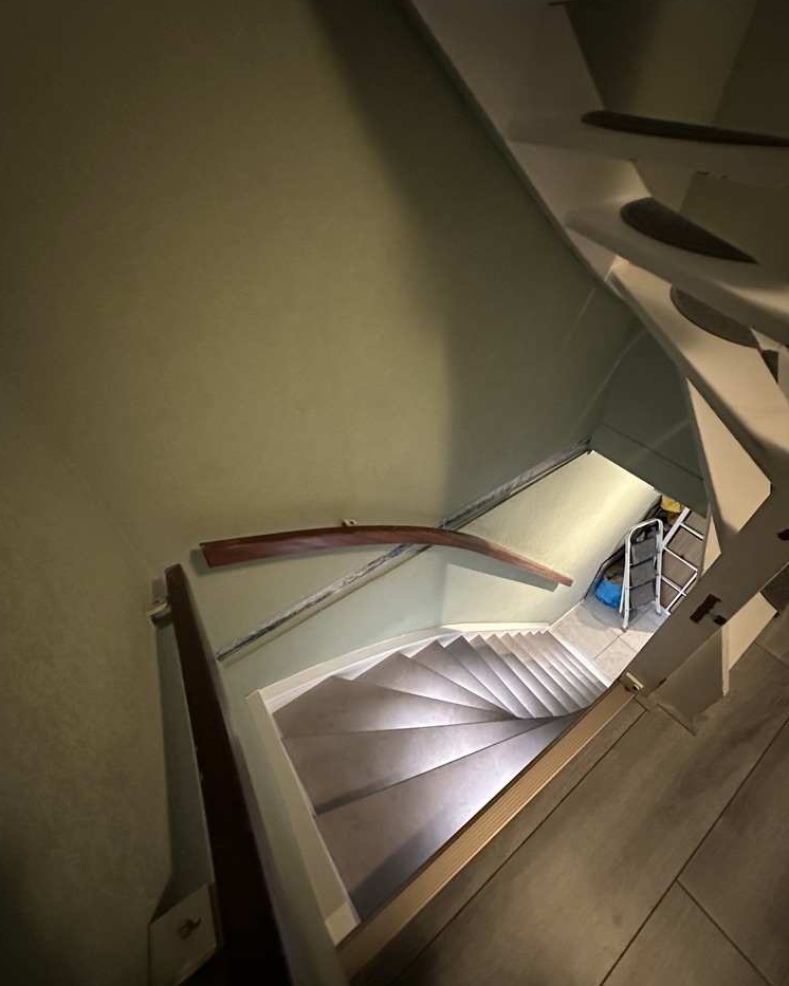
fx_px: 438
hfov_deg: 84.0
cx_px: 401
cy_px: 501
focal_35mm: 15
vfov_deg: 96.8
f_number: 2.2
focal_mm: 2.22
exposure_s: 1/39
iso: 1600
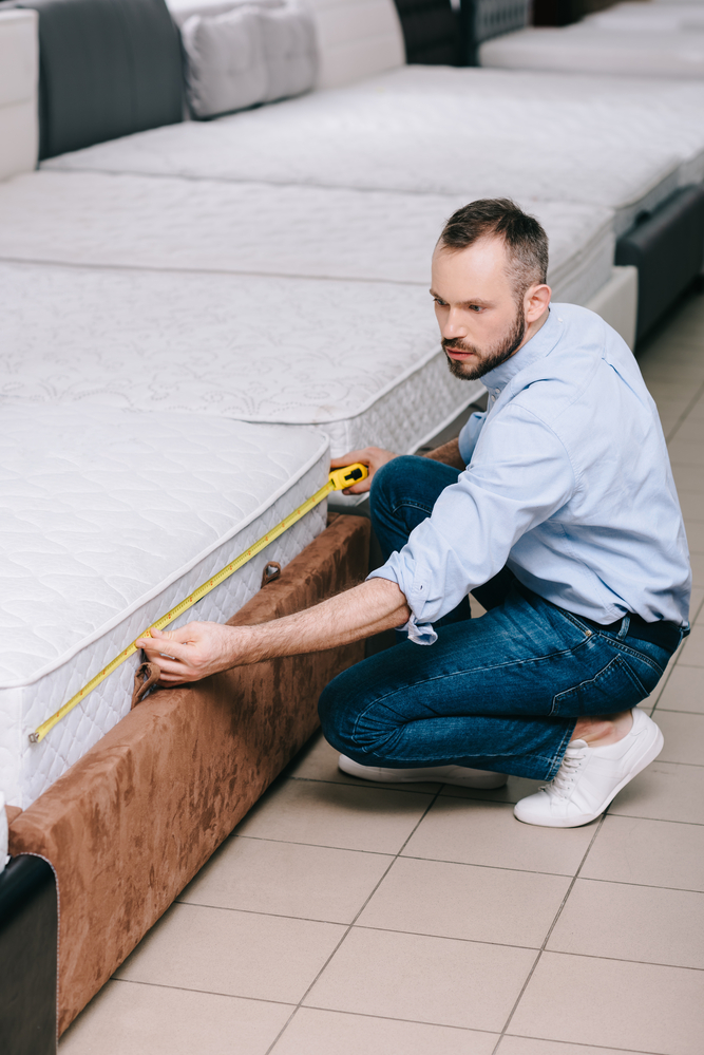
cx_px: 352
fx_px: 2491
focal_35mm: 85
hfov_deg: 16.1
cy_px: 528
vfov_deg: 23.9
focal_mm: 85
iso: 125
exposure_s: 1/160
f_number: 3.5
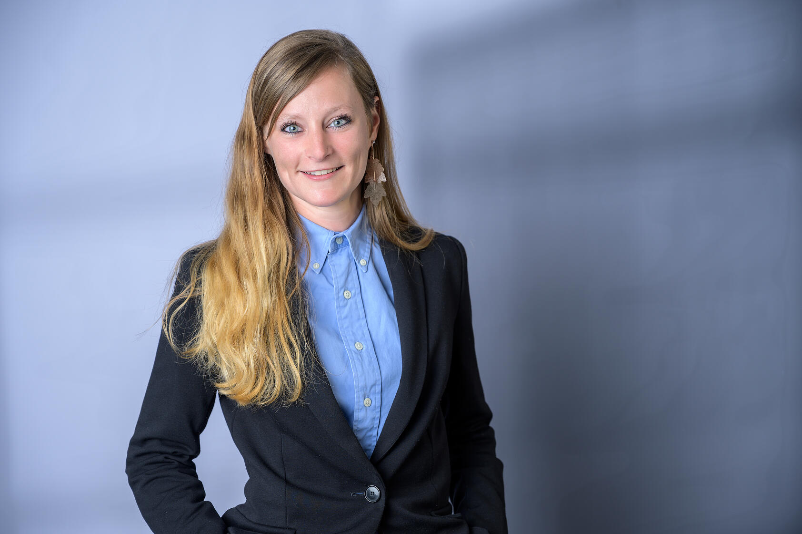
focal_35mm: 70
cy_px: 267
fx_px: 1558
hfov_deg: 28.9
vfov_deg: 19.4
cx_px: 401
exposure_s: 1/200
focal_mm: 70
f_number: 4
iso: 100
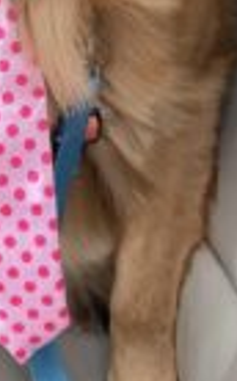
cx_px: -30
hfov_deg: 14.4
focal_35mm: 88
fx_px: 911
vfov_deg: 22.5
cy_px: -17
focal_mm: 4.25
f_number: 1.8
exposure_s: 1/60
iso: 200
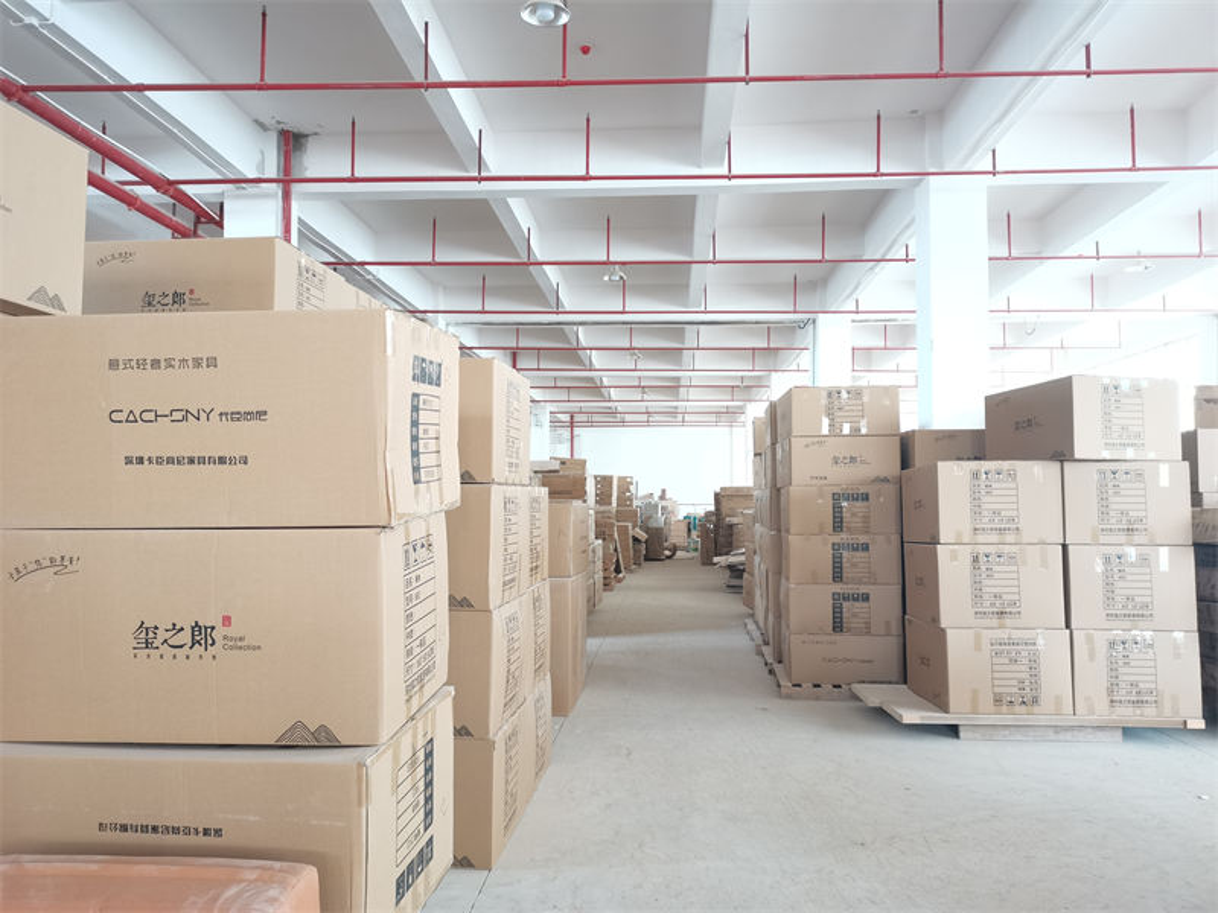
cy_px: 456
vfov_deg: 53.1
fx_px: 915
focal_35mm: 26
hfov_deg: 67.3
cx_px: 609
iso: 640
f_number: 1.8
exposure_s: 1/20
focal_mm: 5.58
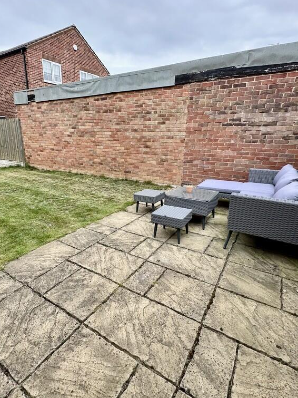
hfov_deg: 68.3
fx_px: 218
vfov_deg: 84.7
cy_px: 200
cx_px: 127
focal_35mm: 19
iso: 40
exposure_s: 1/135
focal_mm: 2.22
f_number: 2.2
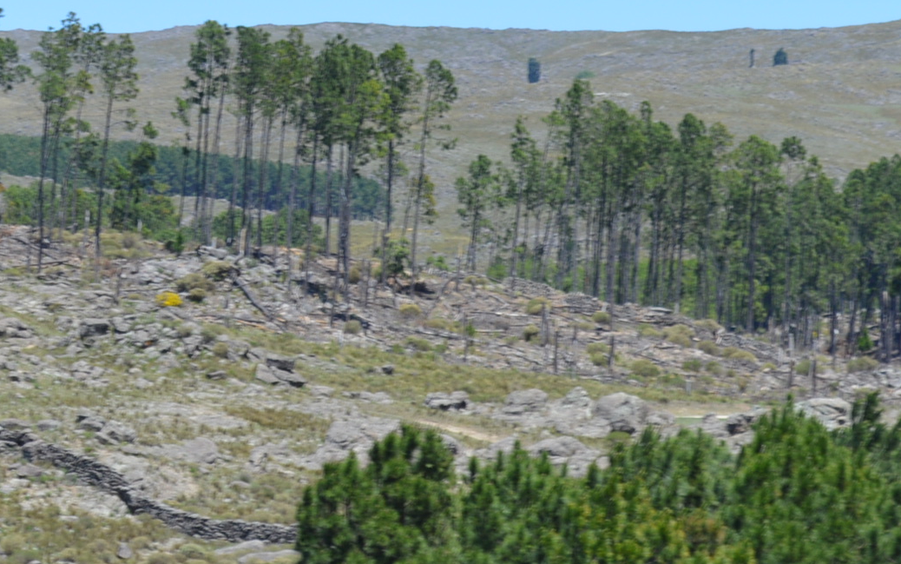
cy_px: 131
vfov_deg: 5.4
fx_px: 5979
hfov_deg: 8.6
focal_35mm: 243
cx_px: 94
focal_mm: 55
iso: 100
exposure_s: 1/250
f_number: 7.1
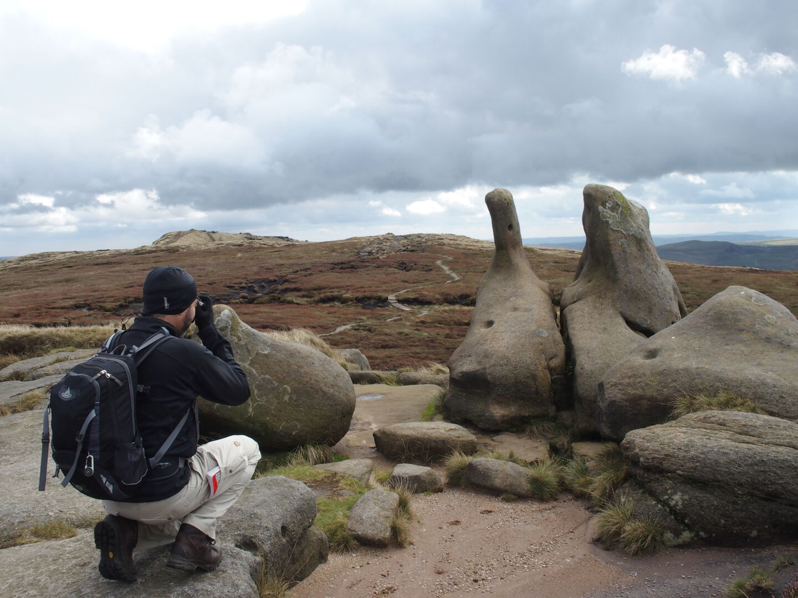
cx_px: 399
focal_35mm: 38
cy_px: 299
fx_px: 876
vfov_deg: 37.7
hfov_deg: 49.0
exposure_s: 1/250
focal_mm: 8.1
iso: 100
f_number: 5.6
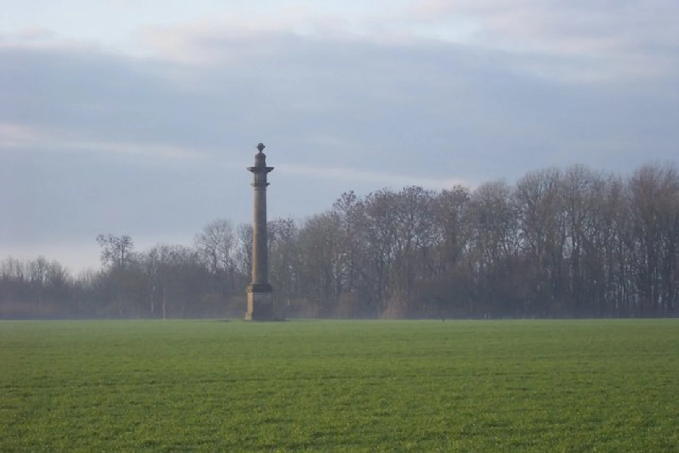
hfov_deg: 17.9
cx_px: 340
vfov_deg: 12.0
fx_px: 2150
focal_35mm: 114
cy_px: 226
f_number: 4.8
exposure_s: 1/250
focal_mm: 24
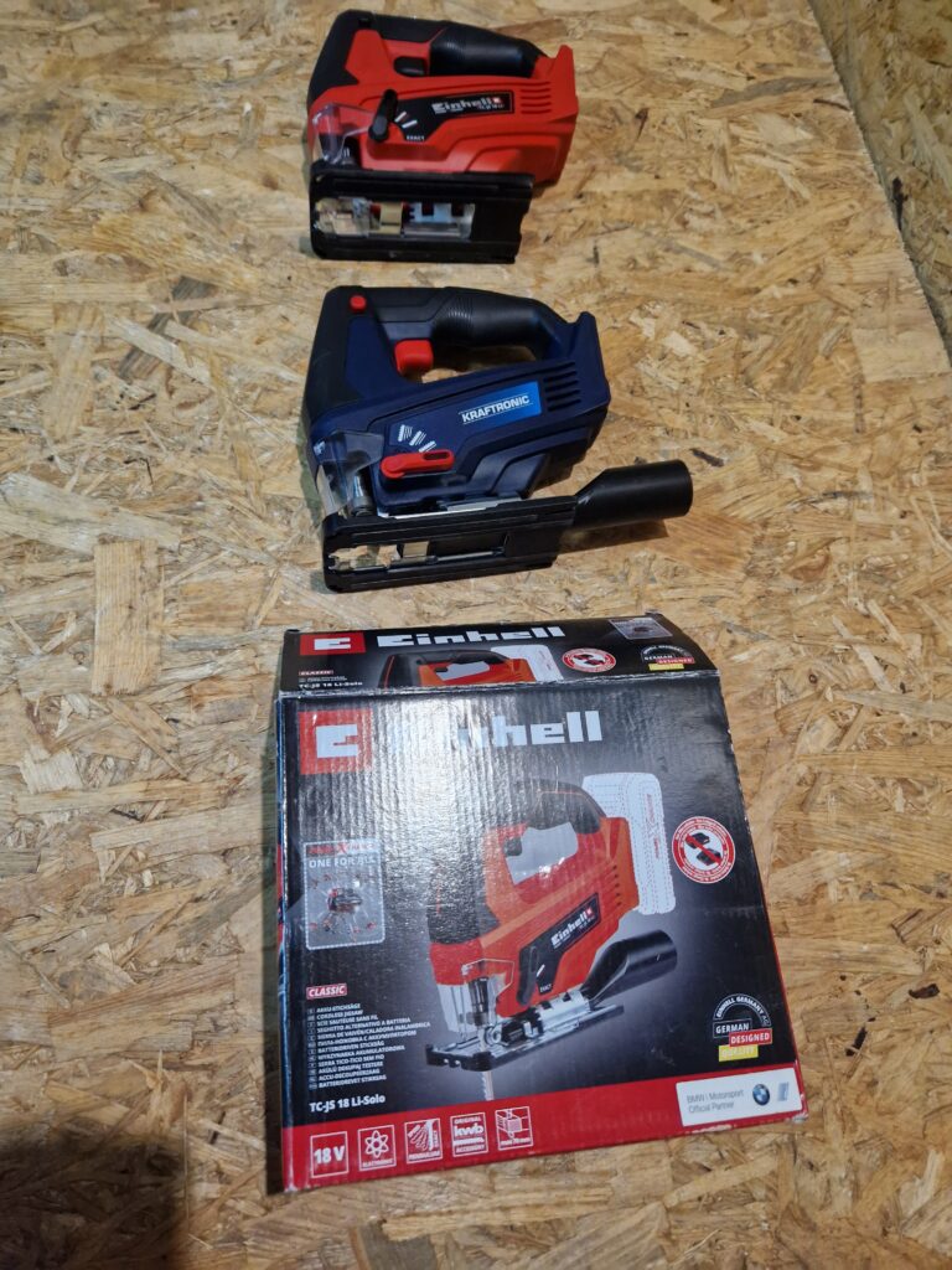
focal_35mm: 23
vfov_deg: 73.9
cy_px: 635
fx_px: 843
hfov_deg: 58.9
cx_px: 476
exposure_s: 1/100
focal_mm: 5.4
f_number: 1.8
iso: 640
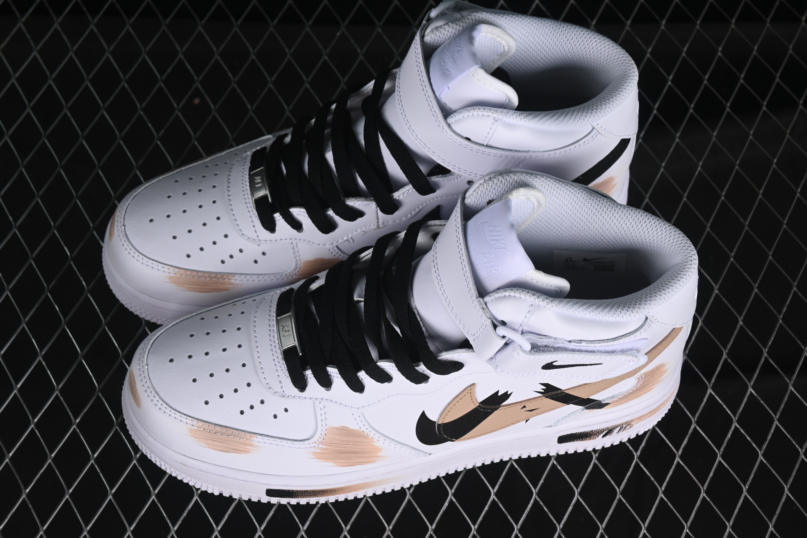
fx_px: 1681
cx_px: 404
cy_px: 269
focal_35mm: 75
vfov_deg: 18.2
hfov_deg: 27.0
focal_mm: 50
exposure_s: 1/60
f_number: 8
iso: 160
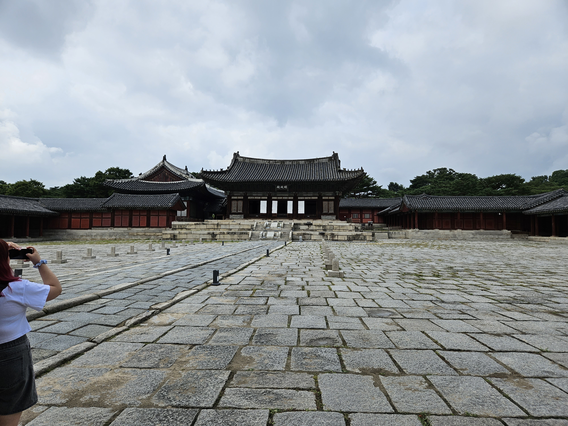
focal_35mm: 23
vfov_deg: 58.9
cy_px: 213
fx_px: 377
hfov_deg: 73.9
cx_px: 284
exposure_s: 1/3126
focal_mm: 5.4
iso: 25
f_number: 1.8
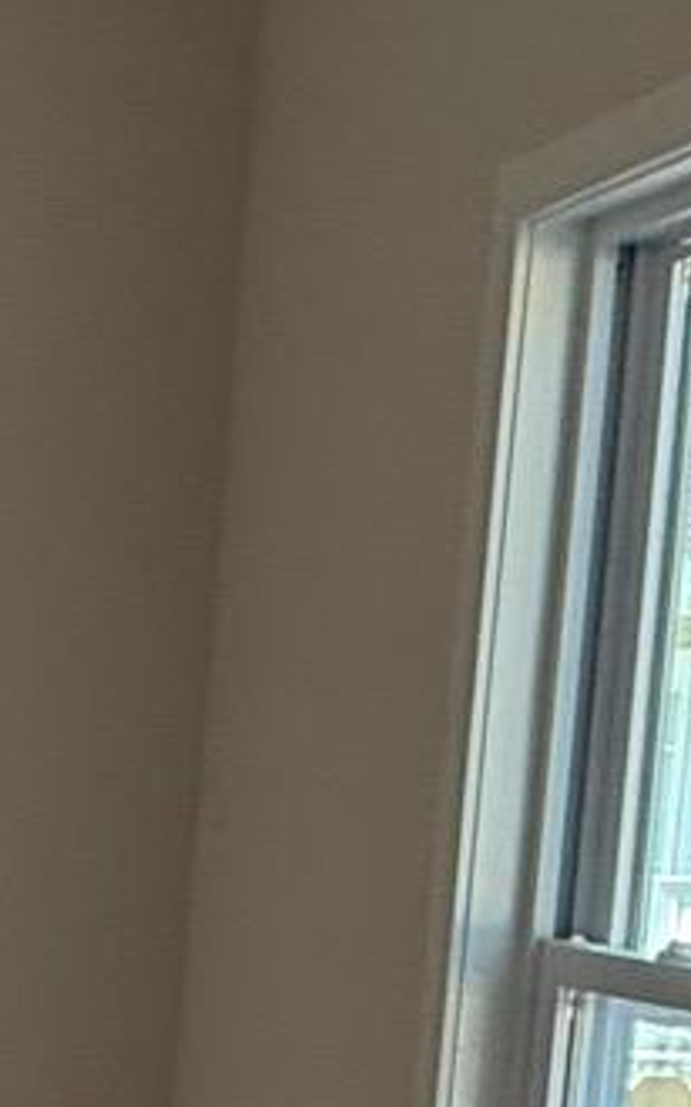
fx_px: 2774
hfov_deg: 11.3
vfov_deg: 21.9
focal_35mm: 92
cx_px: -1083
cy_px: 1037
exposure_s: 1/60
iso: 250
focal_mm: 2.22
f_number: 2.2
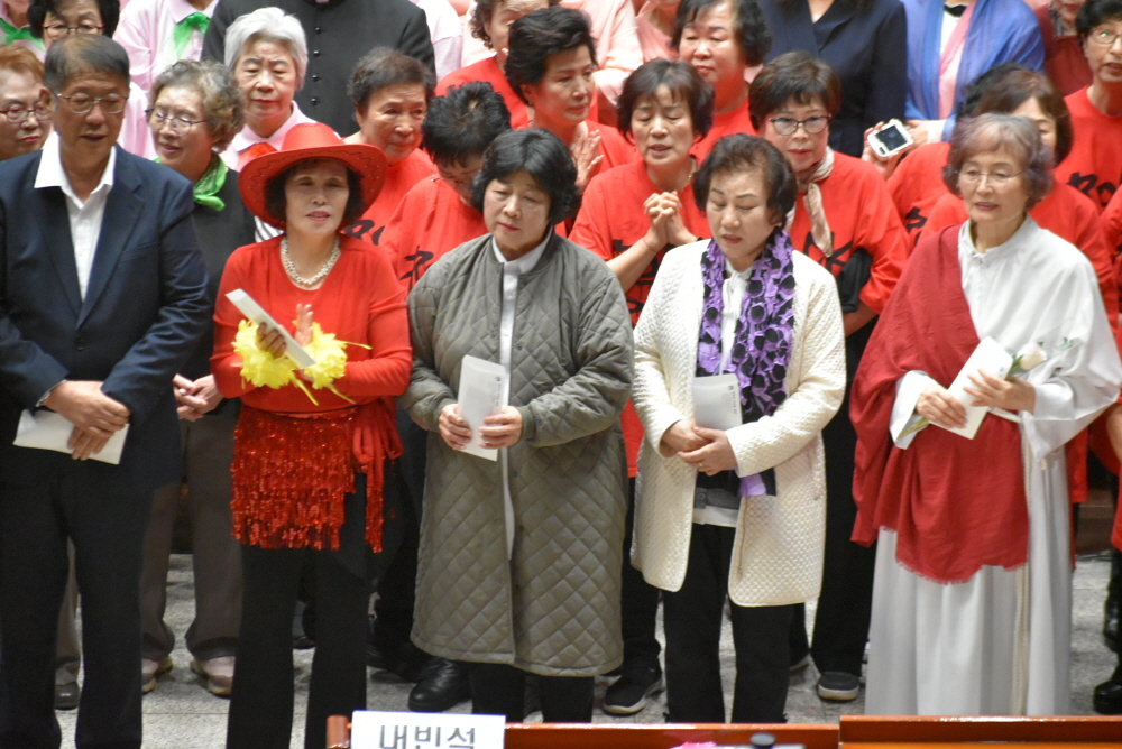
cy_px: 374
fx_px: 6782
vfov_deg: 6.3
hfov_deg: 9.5
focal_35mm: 218
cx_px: 561
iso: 5600
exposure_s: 1/125
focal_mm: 145
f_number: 4.8
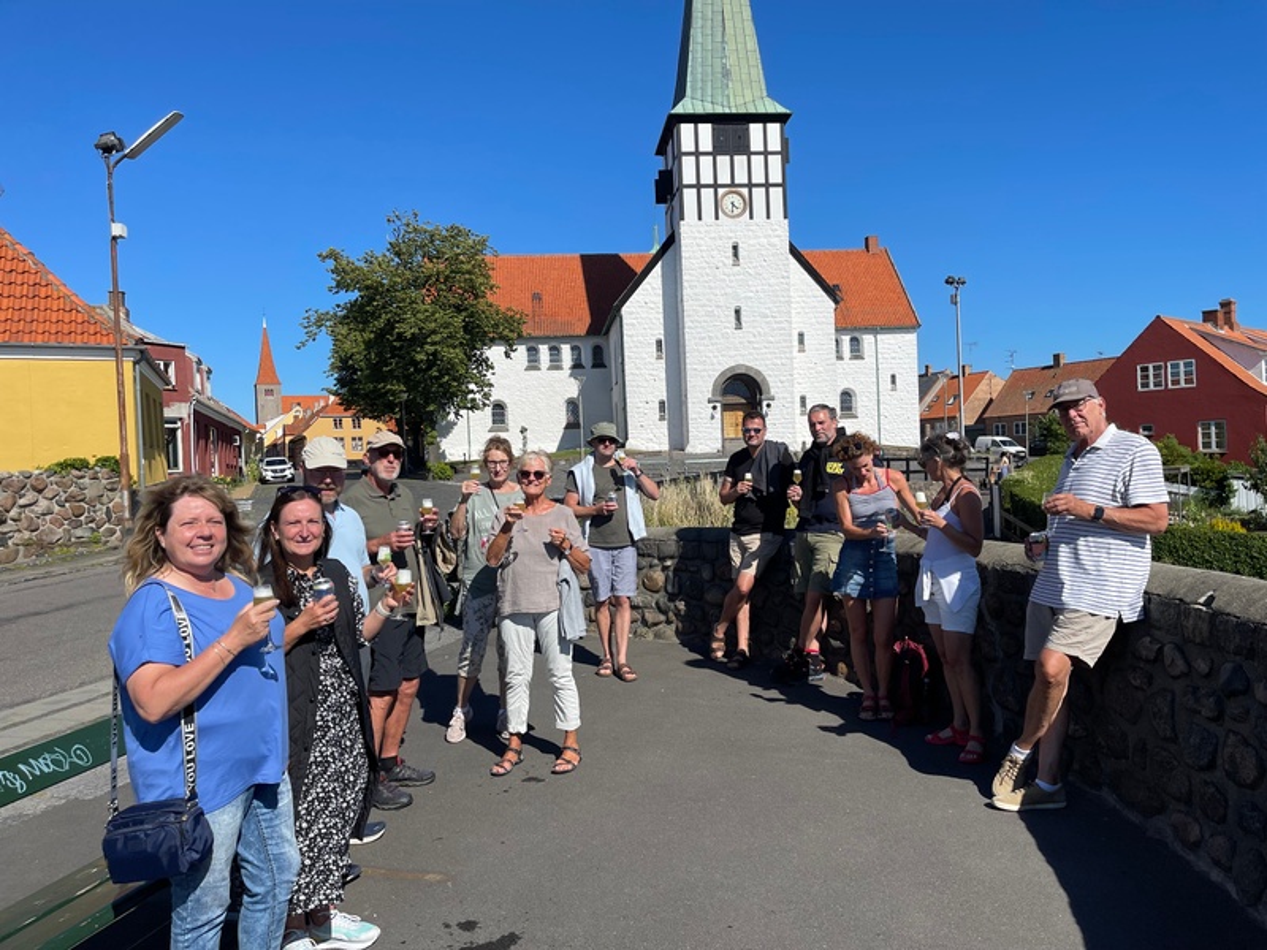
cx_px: 634
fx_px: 952
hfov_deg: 67.3
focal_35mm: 26
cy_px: 475
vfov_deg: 53.1
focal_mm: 5.1
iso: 32
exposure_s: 1/5917
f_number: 1.6
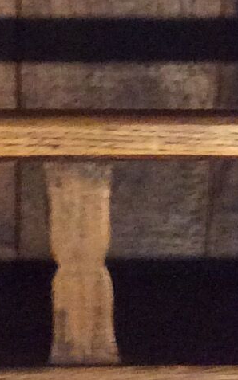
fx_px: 1910
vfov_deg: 11.0
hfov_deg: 7.0
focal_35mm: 184
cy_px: -148
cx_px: -92
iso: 250
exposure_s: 1/25
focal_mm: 3.3
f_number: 2.4
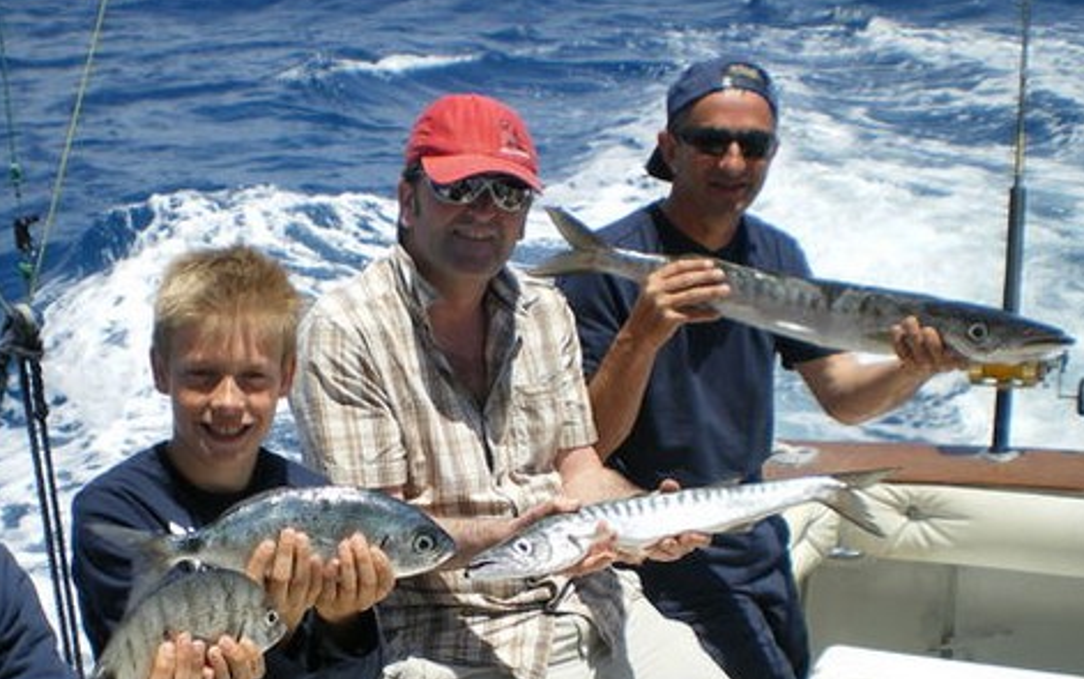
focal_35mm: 51
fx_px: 1508
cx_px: 423
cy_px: 511
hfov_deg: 39.4
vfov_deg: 25.1
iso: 50
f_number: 4.6
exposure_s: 1/500
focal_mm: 6.3
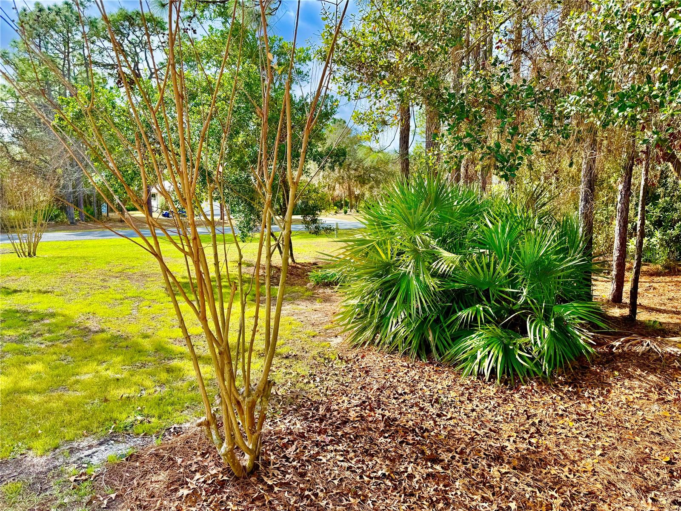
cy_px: 256
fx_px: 472
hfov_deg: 71.6
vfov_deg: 56.8
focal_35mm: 24
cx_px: 340
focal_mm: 6.76
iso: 100
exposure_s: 1/1855
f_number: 1.78
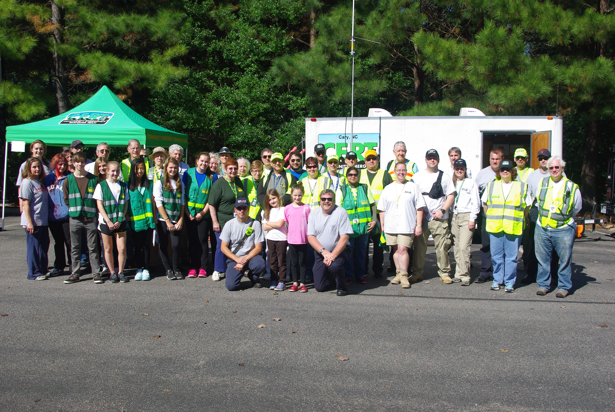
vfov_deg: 37.0
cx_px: 308
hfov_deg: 53.1
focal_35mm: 36
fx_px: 616
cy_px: 206
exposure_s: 1/250
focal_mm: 24.38
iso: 100
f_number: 8
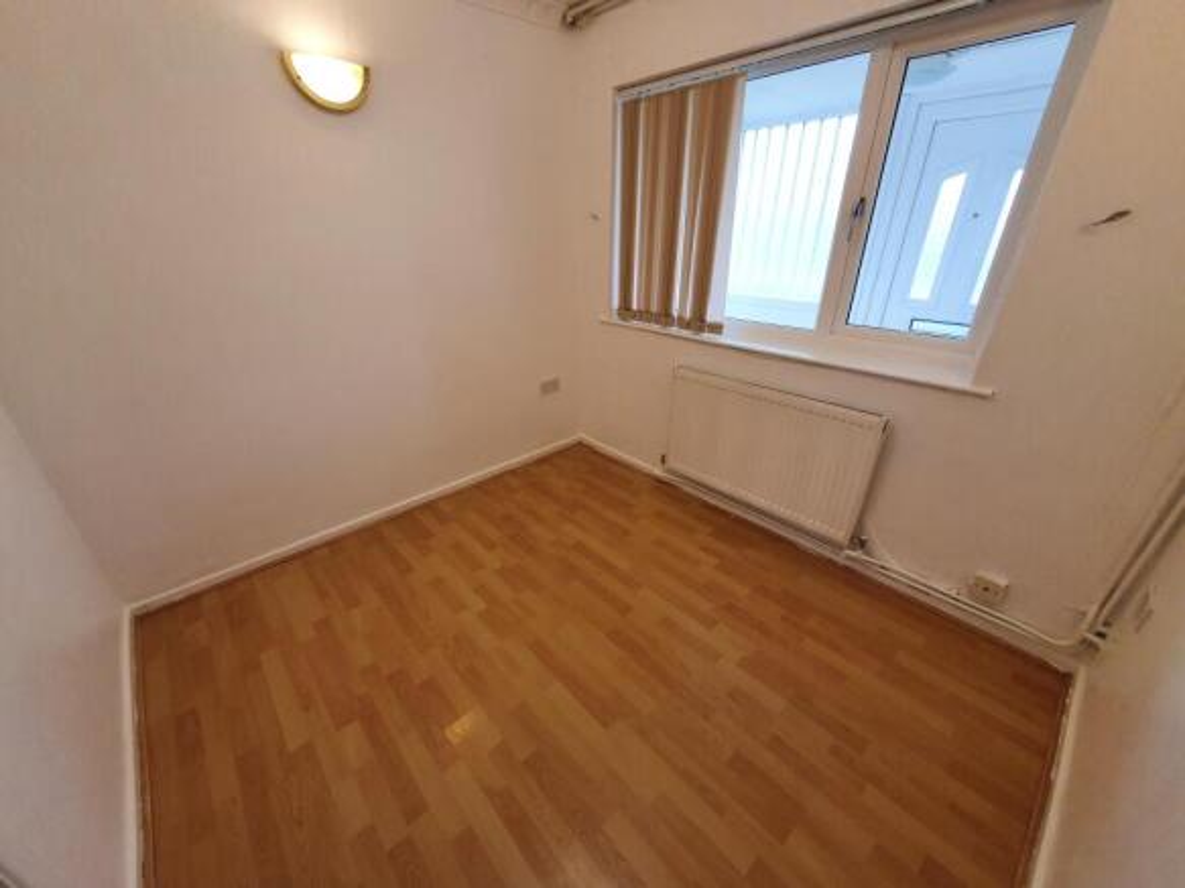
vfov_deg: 89.9
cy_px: 444
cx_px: 592
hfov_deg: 106.2
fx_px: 445
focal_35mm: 13
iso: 125
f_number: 2.2
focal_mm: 1.8
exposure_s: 1/50
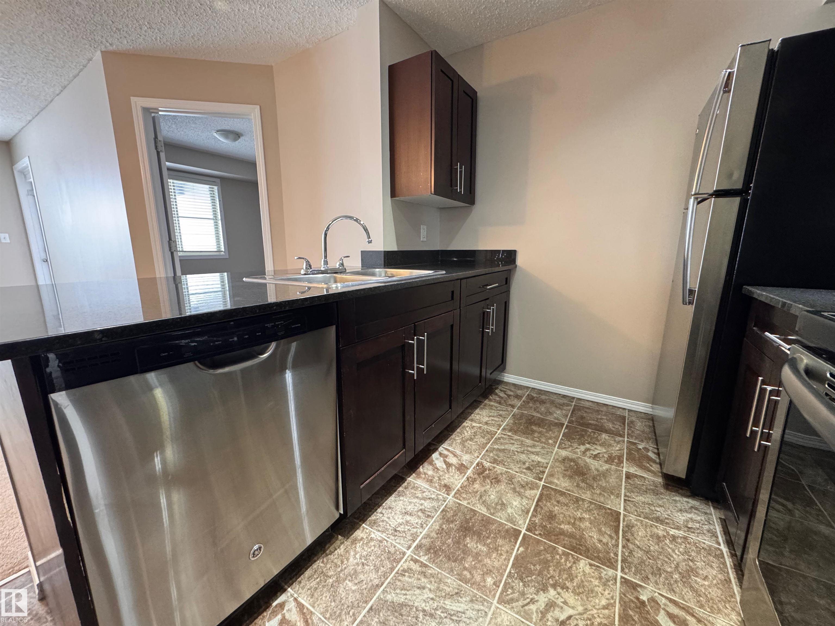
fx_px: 338
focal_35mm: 14
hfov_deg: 102.1
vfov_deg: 85.7
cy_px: 313
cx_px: 418
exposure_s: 1/60
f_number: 2.2
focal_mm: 2.22
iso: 500
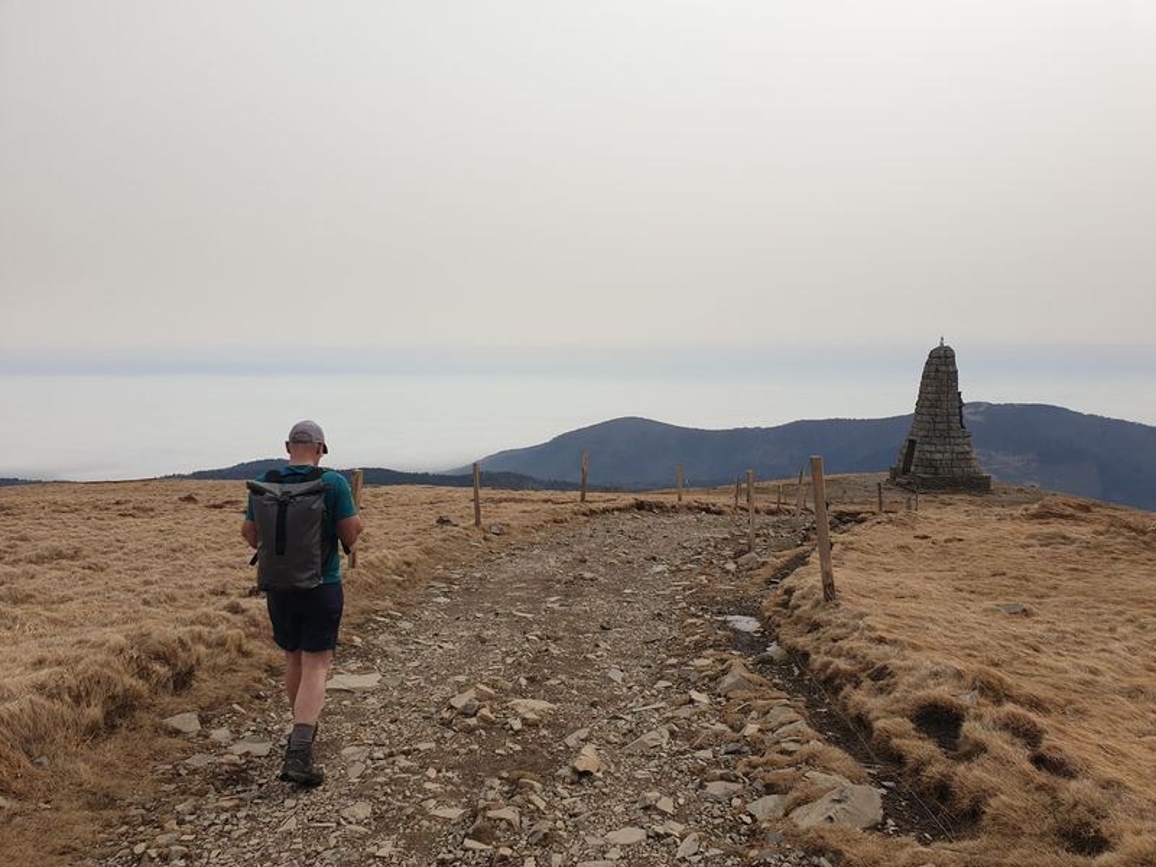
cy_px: 434
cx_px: 578
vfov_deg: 53.1
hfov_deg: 67.3
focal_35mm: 26
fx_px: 868
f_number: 2.4
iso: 50
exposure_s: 1/1894
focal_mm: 4.3
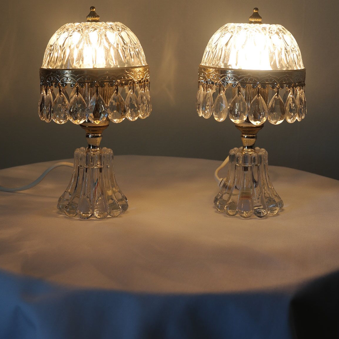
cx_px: 169
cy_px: 127
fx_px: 609
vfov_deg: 31.0
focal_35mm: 55
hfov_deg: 31.1
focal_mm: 28
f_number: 5.6
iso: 100
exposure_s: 1/30
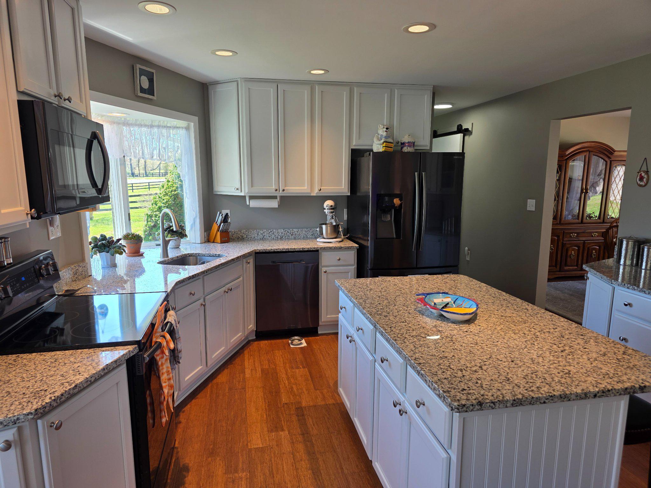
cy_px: 244
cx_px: 326
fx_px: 433
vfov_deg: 58.9
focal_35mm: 23
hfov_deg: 73.9
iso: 40
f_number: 1.7
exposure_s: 1/120
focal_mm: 6.3
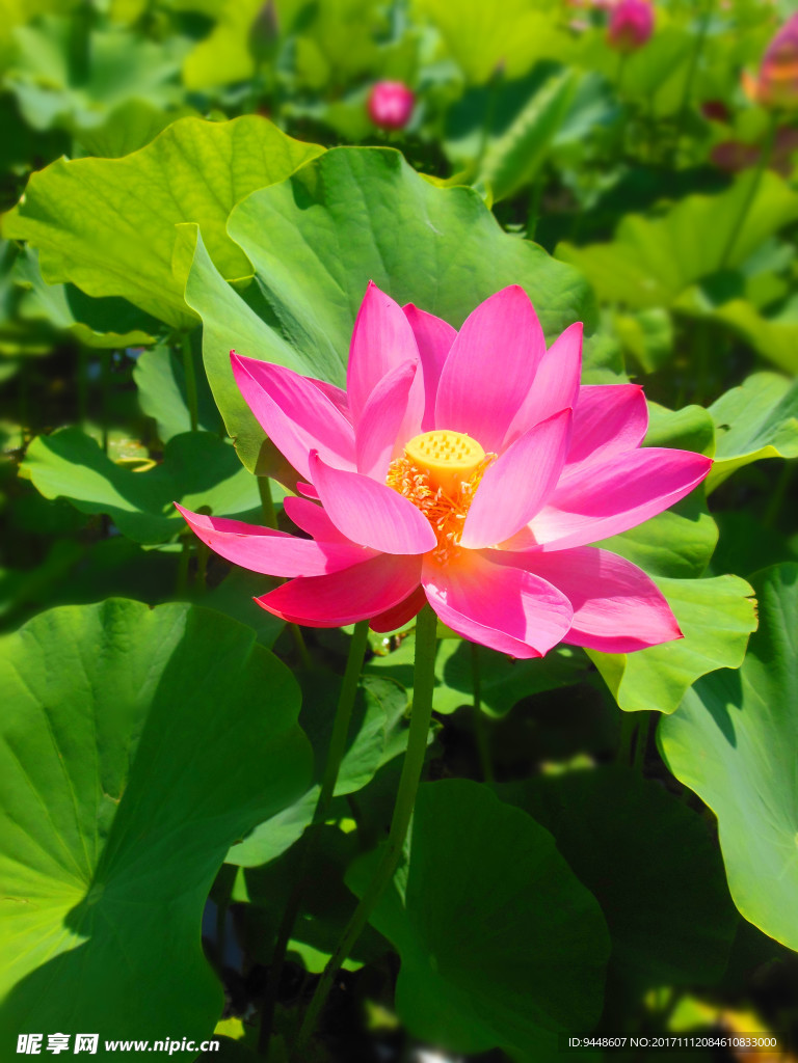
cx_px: 399
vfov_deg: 55.4
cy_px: 532
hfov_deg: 42.9
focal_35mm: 33
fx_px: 1014
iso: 125
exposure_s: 1/1250
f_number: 3.5
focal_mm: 6
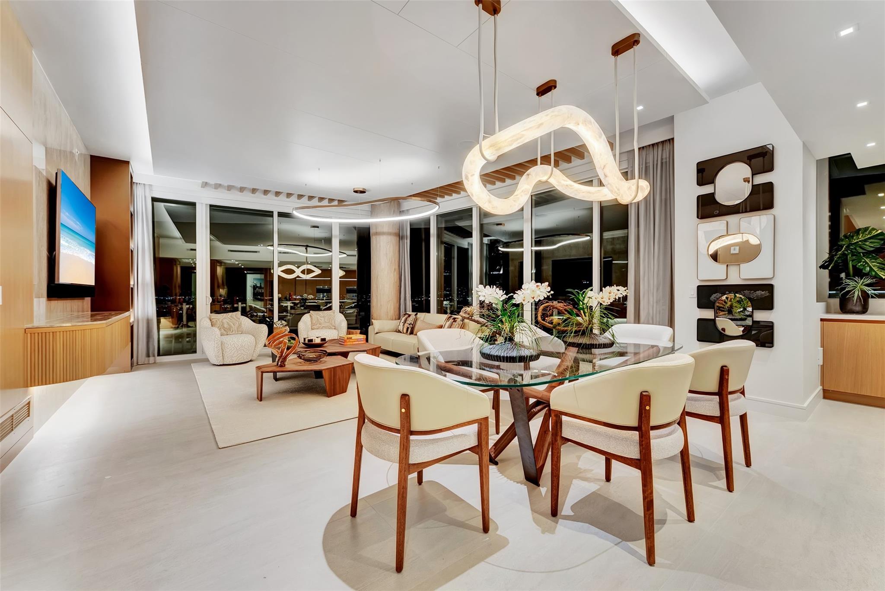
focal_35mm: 14
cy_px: 296
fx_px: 344
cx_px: 442
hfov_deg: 104.2
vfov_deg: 81.3
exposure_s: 1/4
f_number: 9
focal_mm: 14
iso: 320
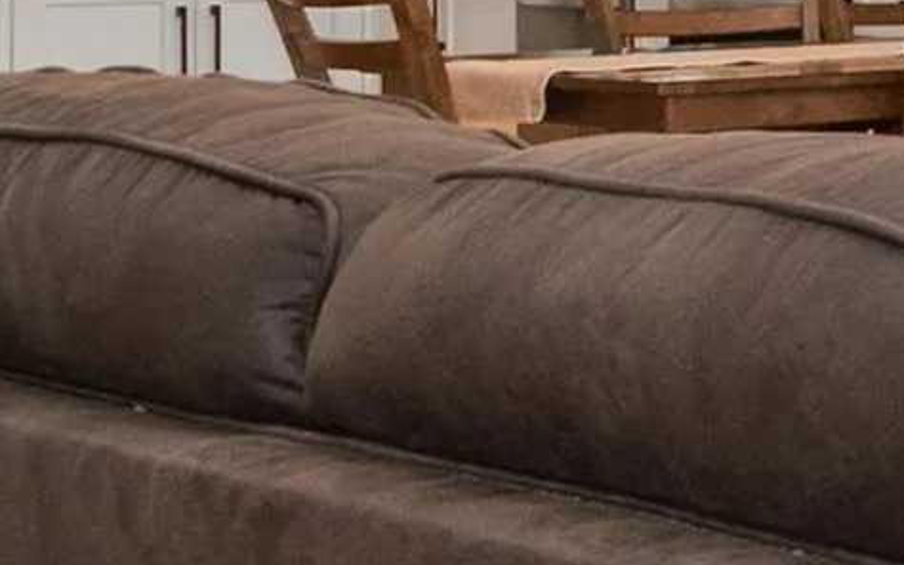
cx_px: 2273
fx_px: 2438
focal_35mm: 99
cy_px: -74
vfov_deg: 12.9
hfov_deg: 13.7
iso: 250
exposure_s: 1/30
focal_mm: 10
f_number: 9
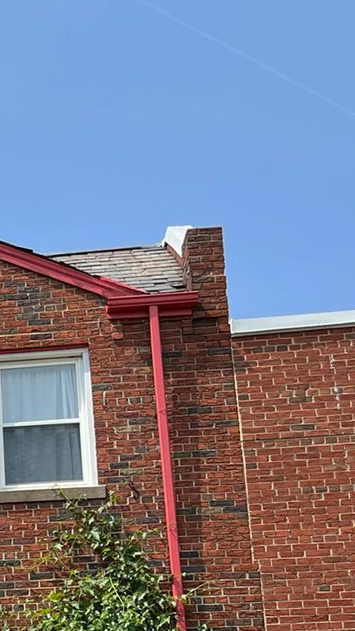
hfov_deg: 14.1
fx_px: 1272
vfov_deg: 26.6
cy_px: 608
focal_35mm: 76
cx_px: -282
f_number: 1.6
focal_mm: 5.1
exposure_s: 1/2179
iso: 50
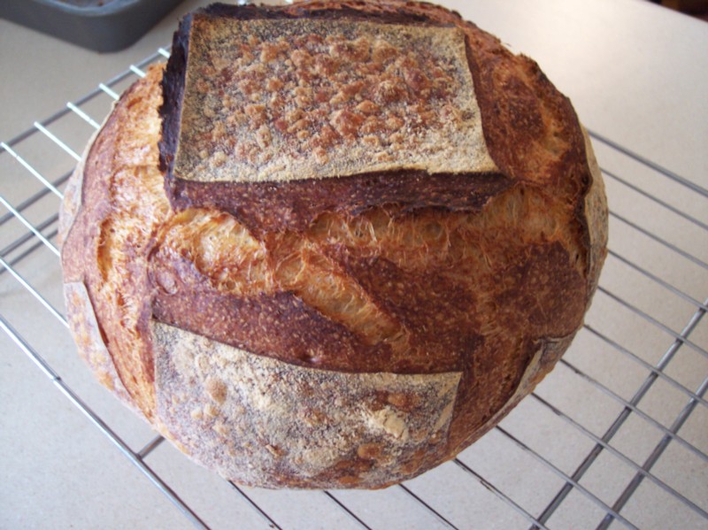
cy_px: 265
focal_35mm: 38
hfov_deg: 49.0
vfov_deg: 37.7
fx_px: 777
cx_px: 354
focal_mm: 8
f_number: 2.8
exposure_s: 1/10
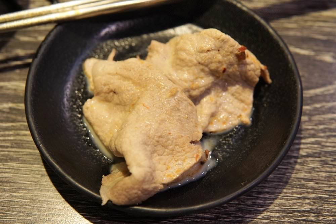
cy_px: 112
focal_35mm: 45
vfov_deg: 29.9
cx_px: 168
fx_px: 420
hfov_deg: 43.6
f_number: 4
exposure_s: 1/60
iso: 1000
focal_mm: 30
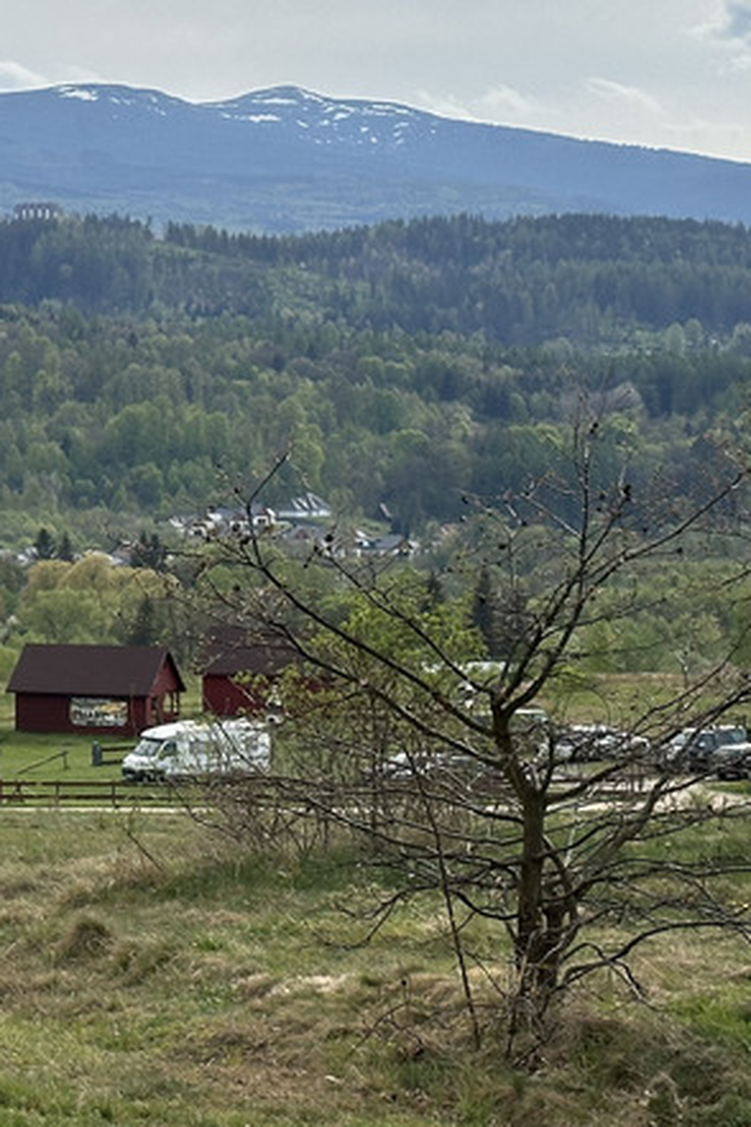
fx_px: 3630
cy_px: 470
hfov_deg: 11.2
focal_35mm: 116
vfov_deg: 17.6
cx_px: -483
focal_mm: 6.86
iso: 64
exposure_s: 1/5263
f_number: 1.78
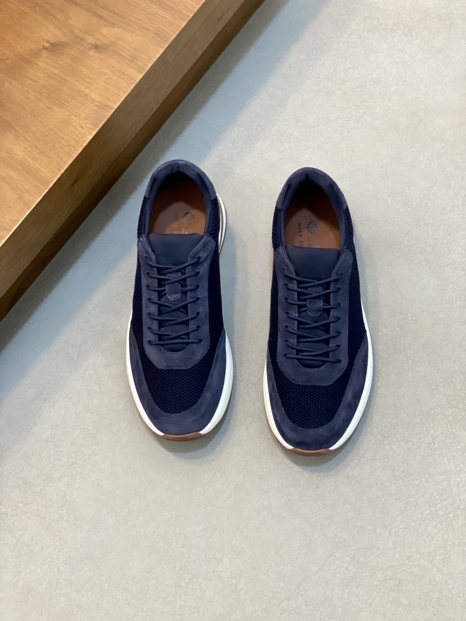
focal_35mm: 52
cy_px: 310
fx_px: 933
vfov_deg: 36.8
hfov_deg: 28.0
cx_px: 233
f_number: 2
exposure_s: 1/100
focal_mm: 6
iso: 200
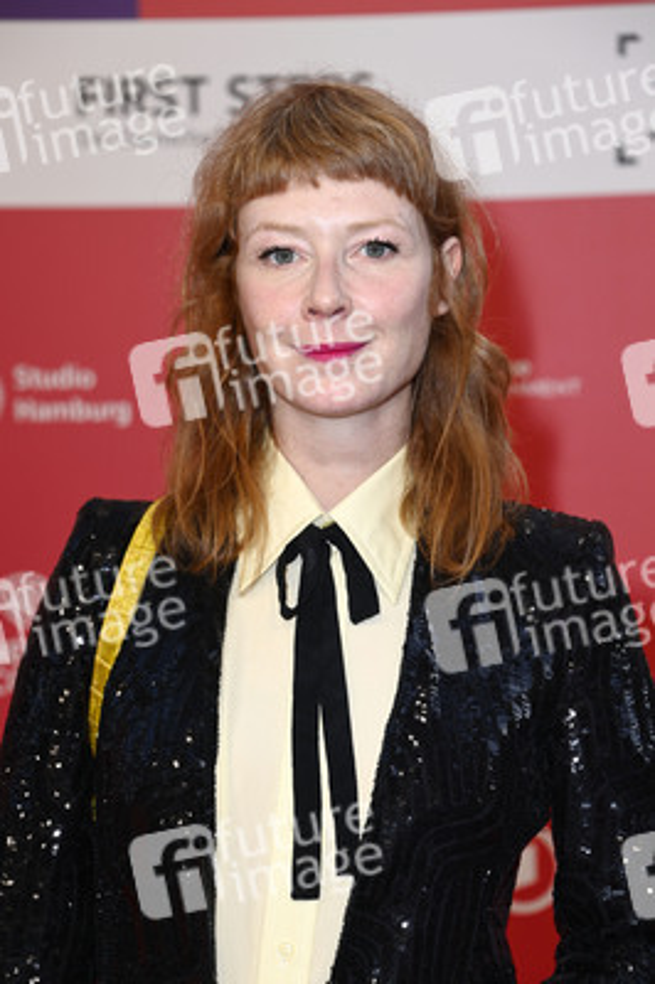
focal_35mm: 122
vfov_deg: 16.8
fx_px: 3335
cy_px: 492
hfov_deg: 11.2
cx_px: 328
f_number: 6.3
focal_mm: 122
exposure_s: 1/250
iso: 640
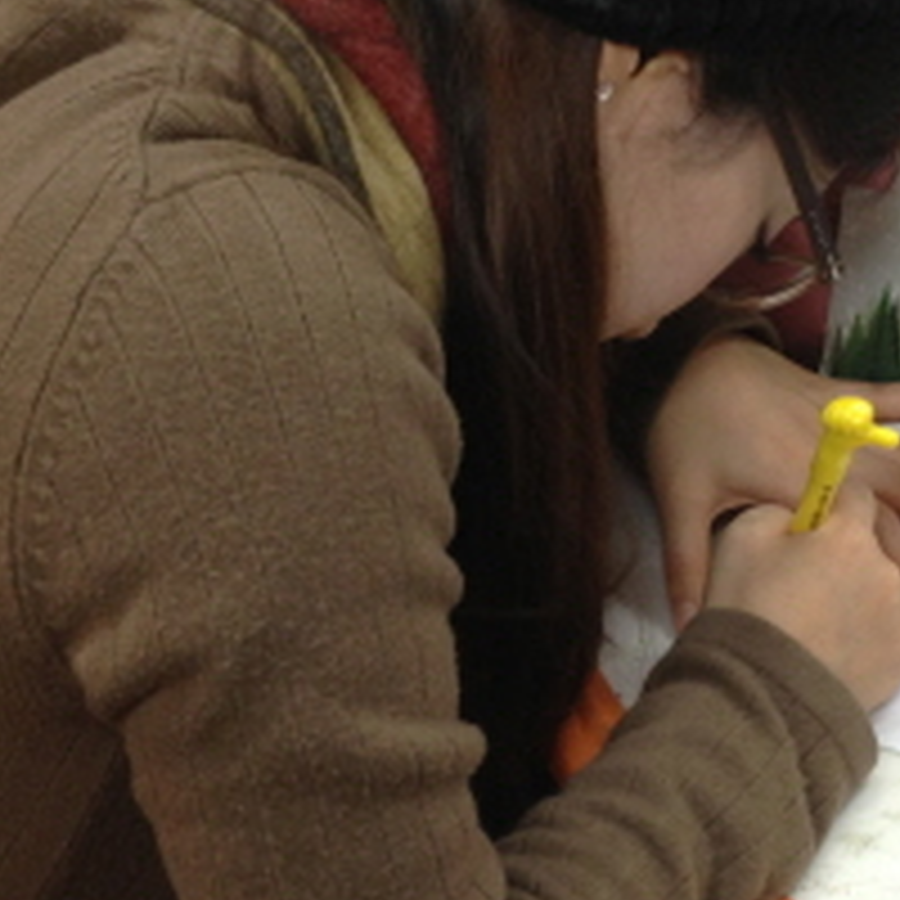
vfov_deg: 17.0
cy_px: 524
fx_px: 3000
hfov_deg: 16.9
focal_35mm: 102
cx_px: 702
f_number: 2.4
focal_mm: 4.13
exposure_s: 1/20
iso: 80
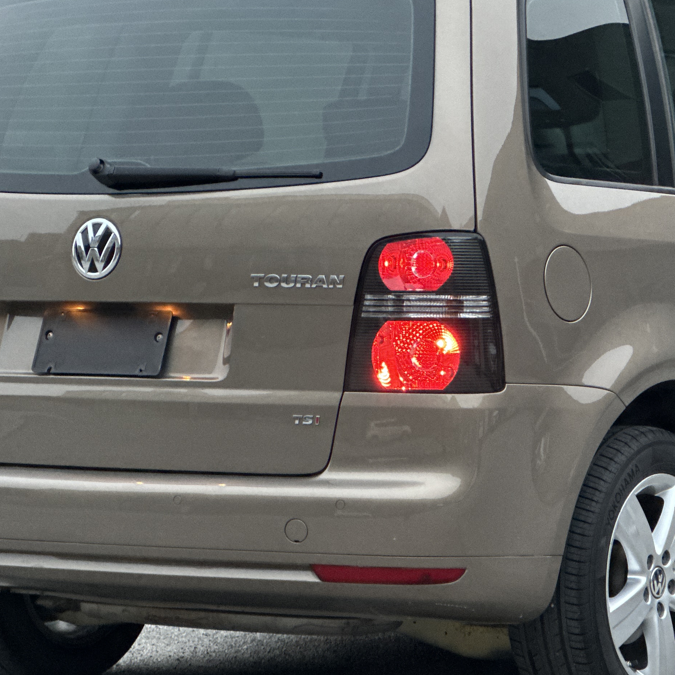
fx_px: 3243
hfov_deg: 11.8
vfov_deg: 11.9
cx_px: 540
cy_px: 275
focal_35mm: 147
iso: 400
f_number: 2.8
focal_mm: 9
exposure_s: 1/35
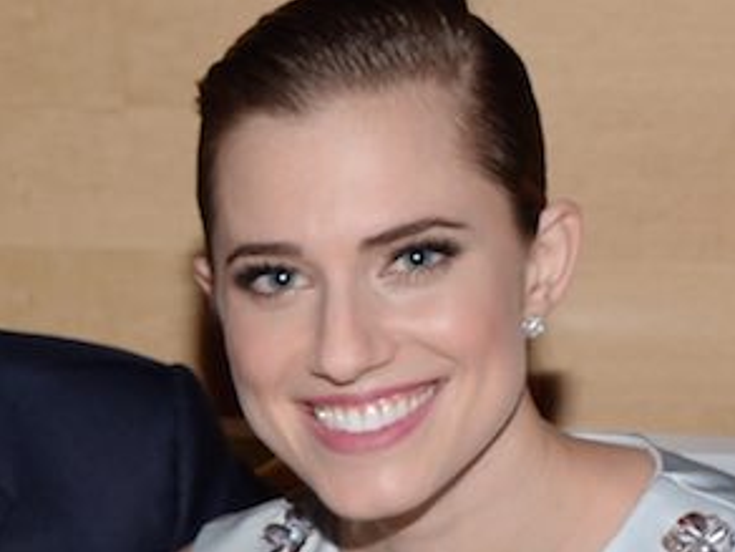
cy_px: 471
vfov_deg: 25.1
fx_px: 1210
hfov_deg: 32.3
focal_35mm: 57
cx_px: 86
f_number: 8
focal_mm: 28
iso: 400
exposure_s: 1/160
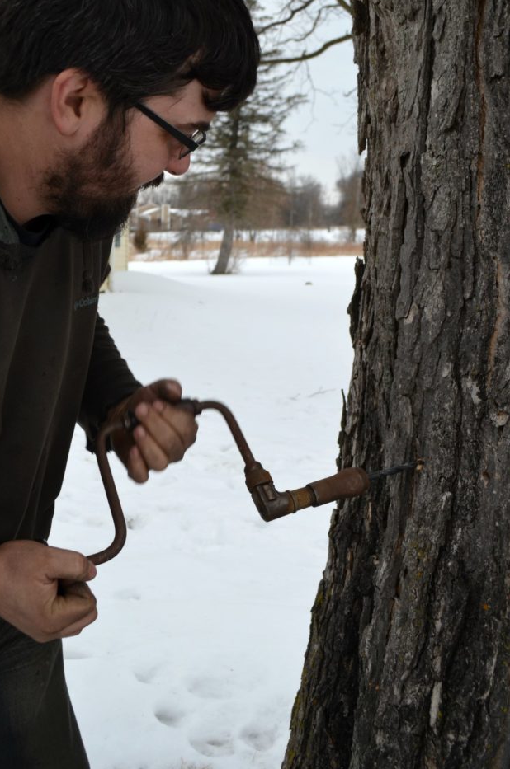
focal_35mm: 41
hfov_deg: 32.4
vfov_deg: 47.4
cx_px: 194
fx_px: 875
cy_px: 352
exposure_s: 1/125
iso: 280
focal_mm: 22
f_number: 5.6
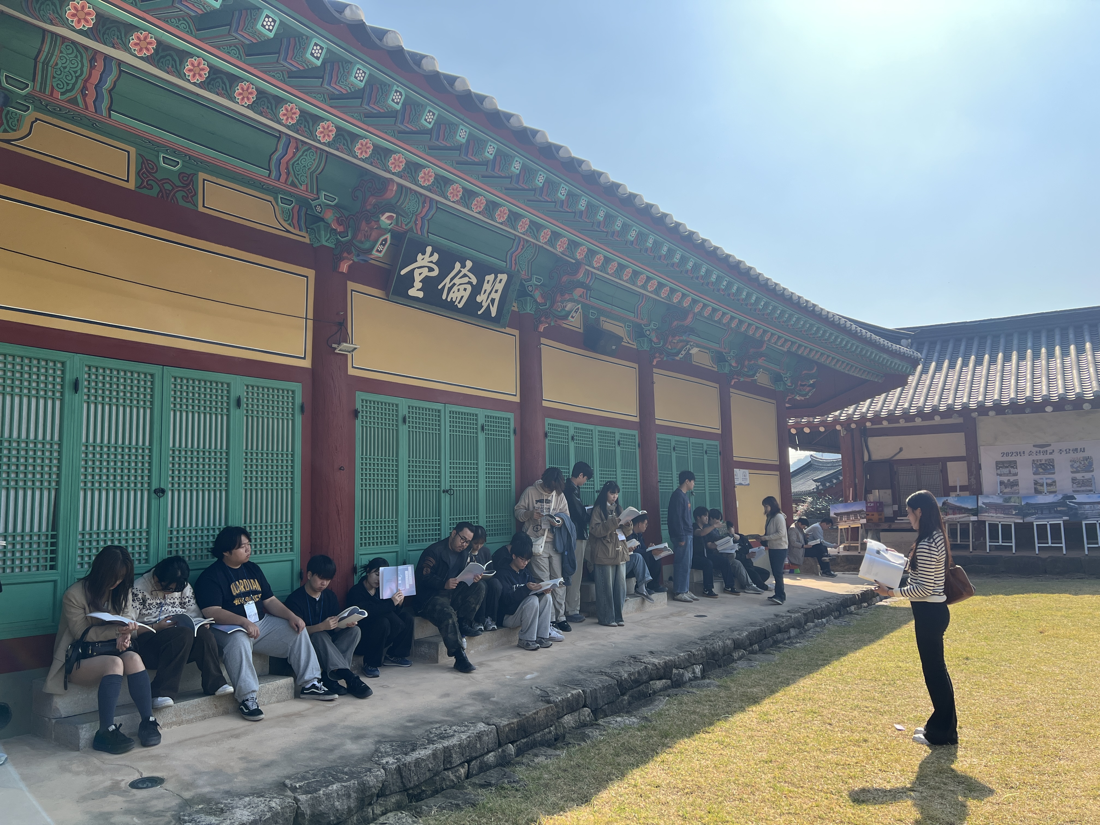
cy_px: 412
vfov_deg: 53.1
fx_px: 826
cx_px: 550
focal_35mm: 26
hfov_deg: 67.3
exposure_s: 1/2353
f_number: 1.5
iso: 50
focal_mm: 5.7
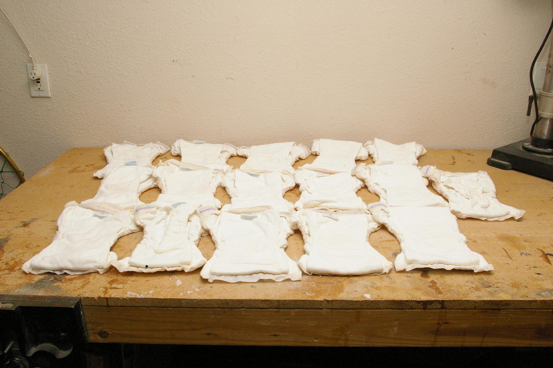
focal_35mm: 32
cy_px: 184
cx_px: 276
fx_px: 483
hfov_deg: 59.5
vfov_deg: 41.6
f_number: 22
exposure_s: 1/180
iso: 1600
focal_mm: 21
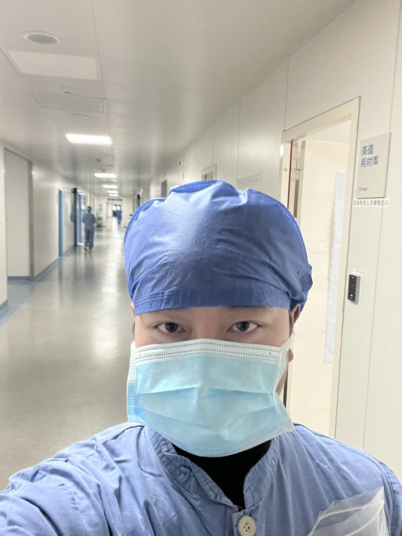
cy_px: 268
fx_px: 465
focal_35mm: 30
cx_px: 201
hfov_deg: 46.8
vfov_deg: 60.0
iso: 200
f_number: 2.2
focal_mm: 2.71
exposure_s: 1/50
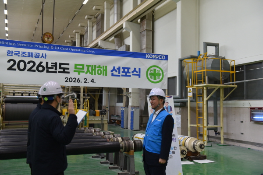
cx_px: 132
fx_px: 278
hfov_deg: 50.7
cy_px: 88
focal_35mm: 38
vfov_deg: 35.1
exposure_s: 1/60
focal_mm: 38
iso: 800
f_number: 3.5
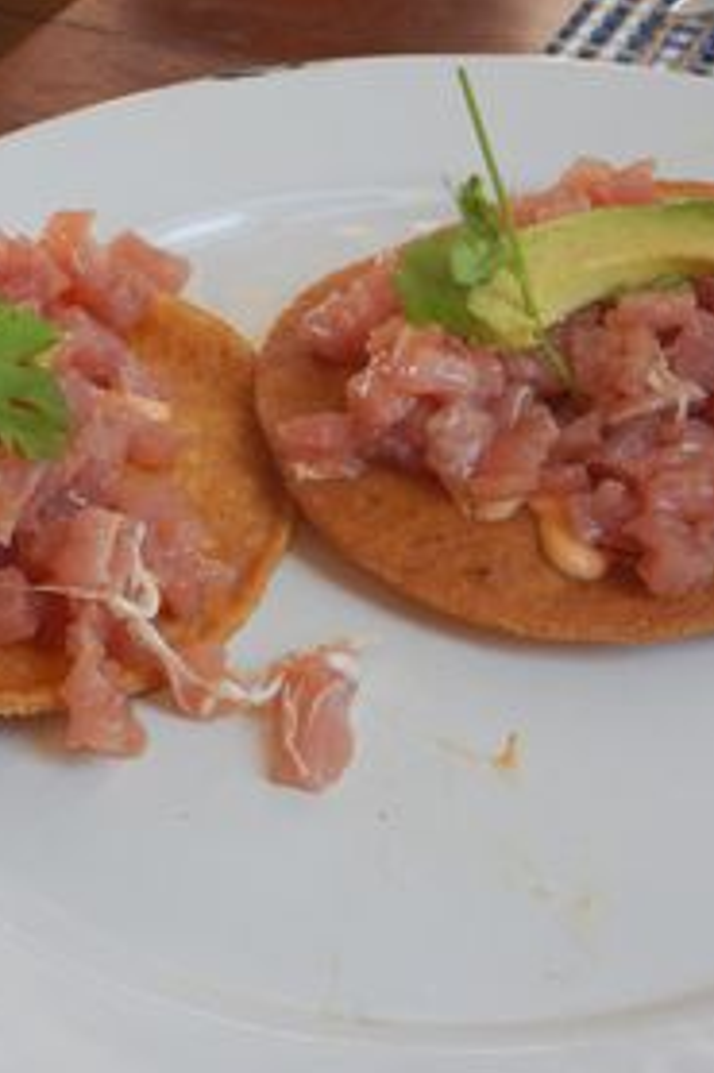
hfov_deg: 21.8
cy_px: 428
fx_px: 1847
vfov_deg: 32.3
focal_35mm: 62
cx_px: 220
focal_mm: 6.6
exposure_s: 1/40
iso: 125
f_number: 4.2
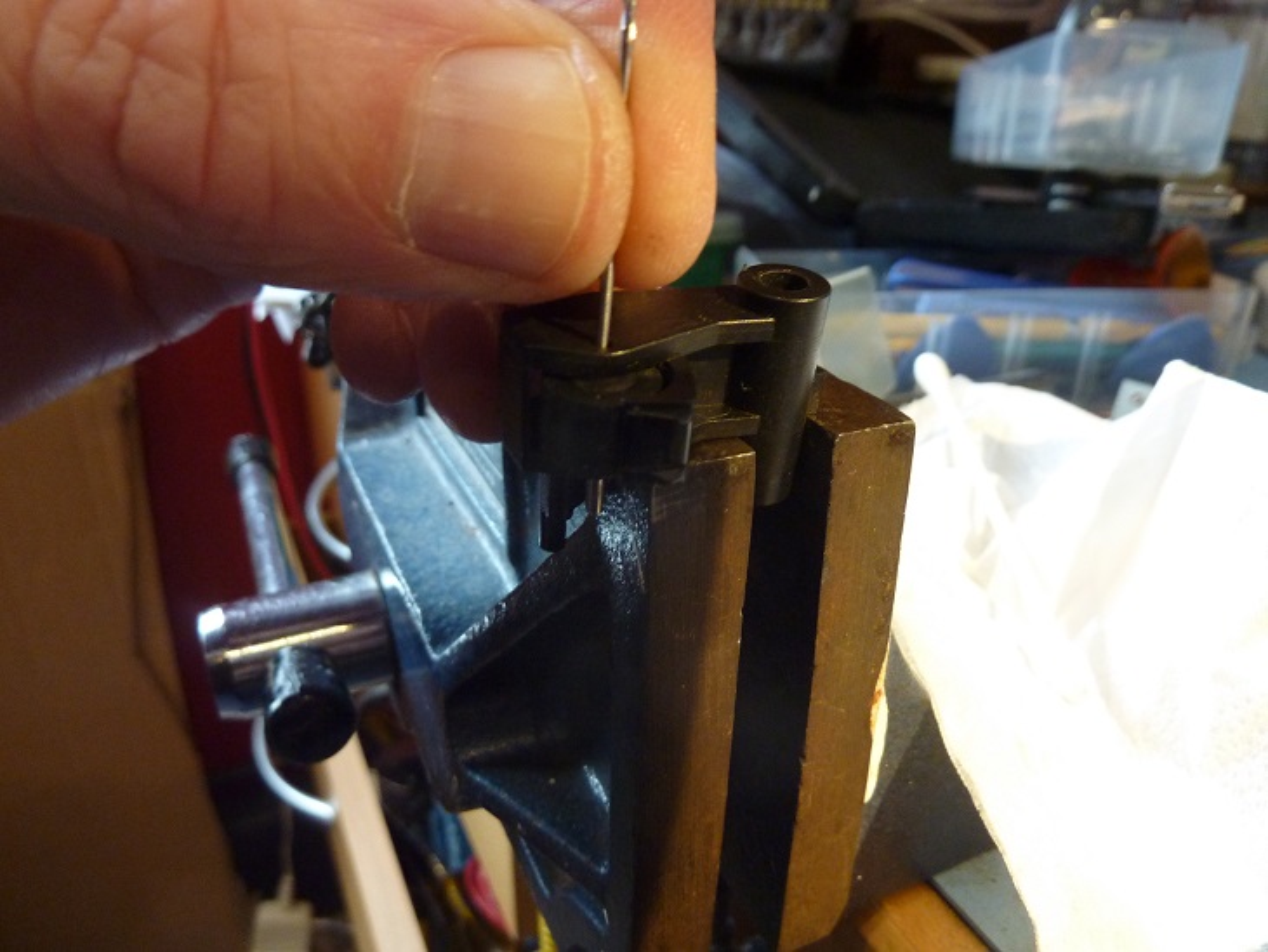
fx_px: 916
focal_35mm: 25
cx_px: 634
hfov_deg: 69.4
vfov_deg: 54.9
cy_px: 476
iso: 320
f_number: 3.3
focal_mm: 4.1
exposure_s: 1/30
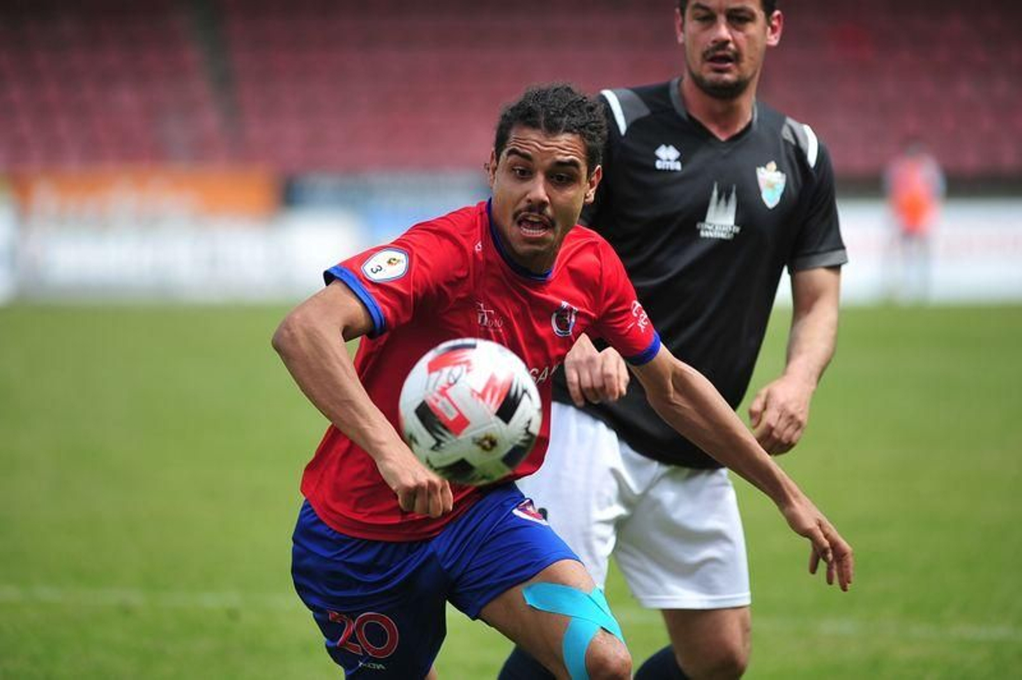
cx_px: 511
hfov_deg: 6.9
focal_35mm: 300
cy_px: 340
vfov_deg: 4.6
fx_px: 8509
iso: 200
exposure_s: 1/1250
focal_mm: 300
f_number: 3.5
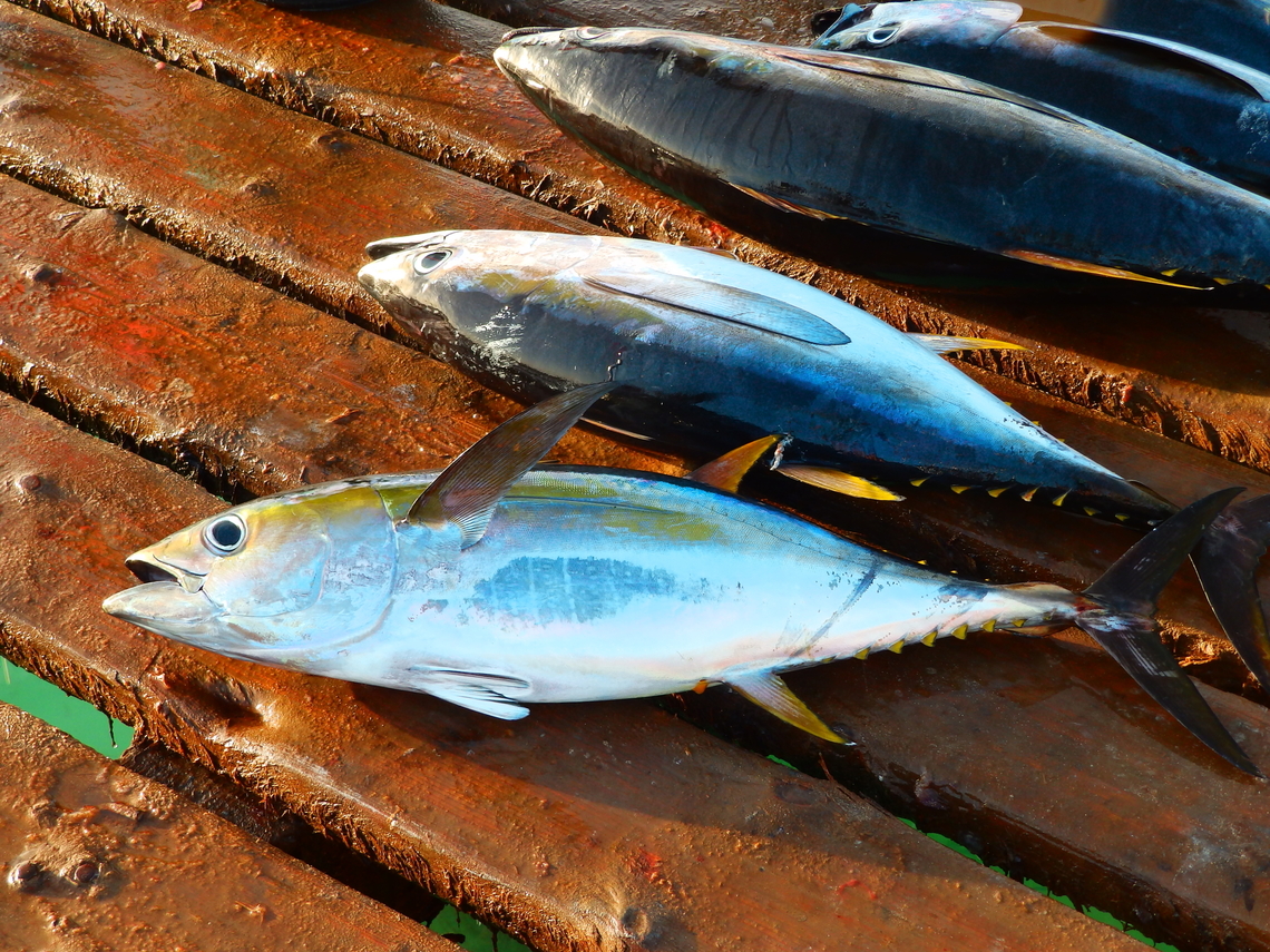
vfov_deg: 24.4
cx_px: 635
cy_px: 476
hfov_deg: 32.2
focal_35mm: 60
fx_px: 2201
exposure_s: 1/80
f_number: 4.6
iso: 80
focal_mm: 10.9
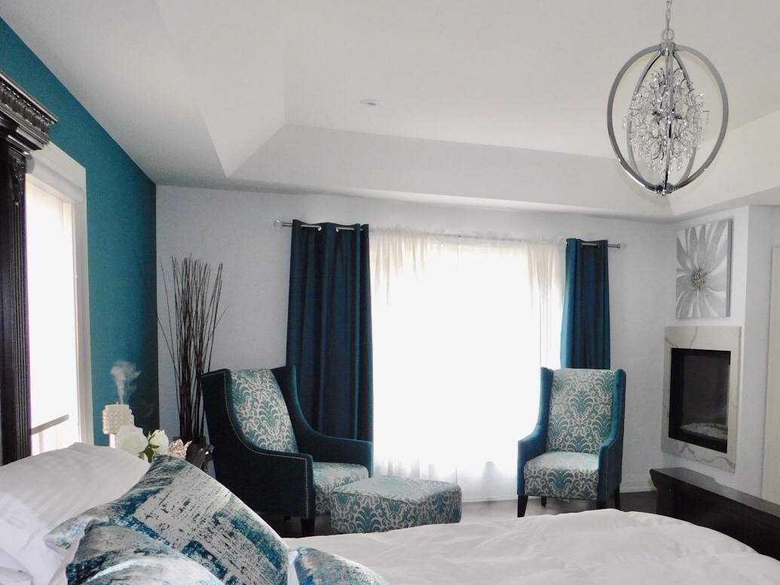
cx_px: 531
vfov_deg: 43.5
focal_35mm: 32
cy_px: 394
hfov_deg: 55.4
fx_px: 721
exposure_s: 1/30
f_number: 3
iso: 200
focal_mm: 4
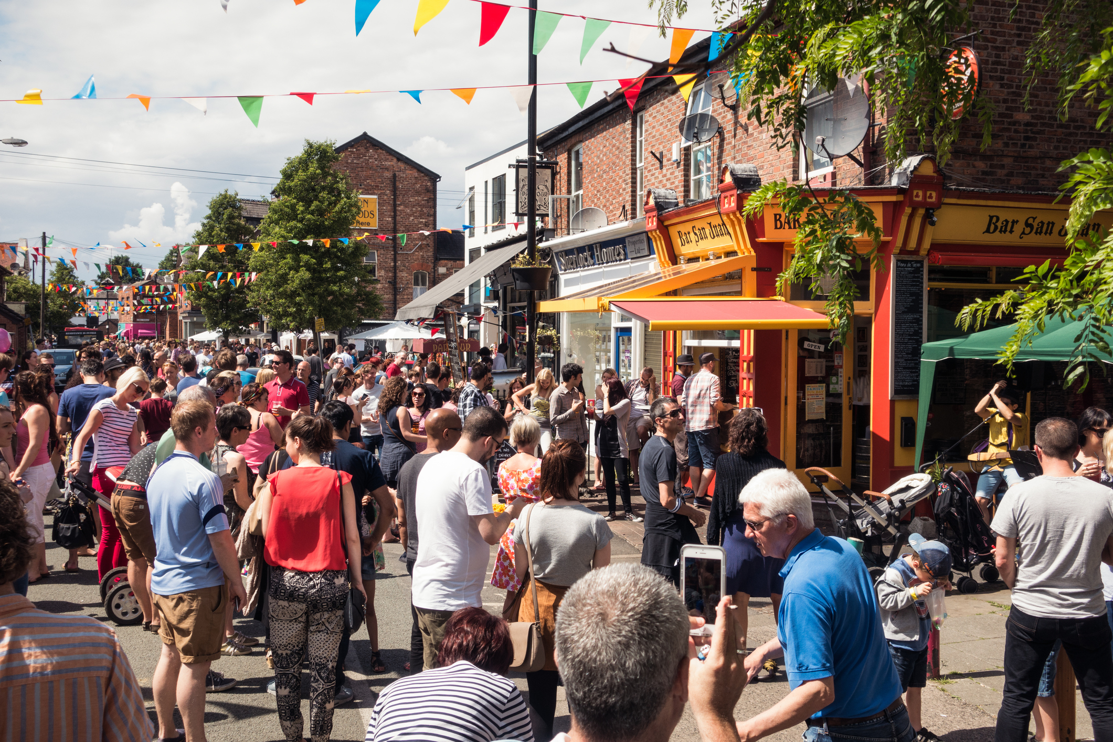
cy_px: 371
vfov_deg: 35.1
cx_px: 556
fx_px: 1175
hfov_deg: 50.7
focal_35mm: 38
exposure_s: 1/640
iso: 125
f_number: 4.5
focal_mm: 13.92
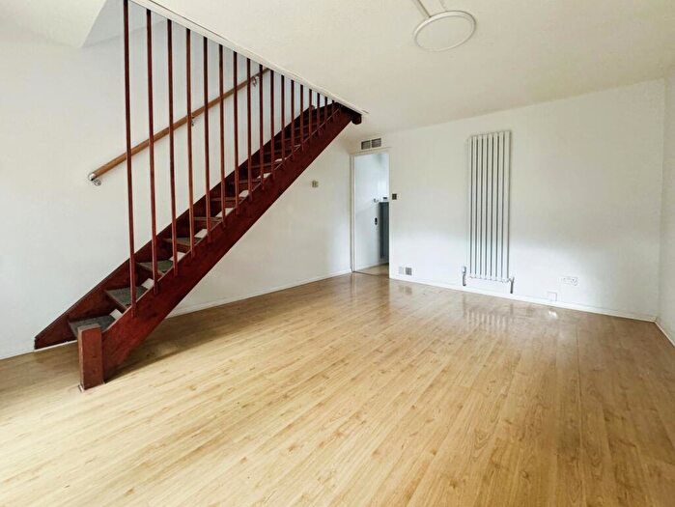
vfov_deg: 85.7
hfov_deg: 102.0
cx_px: 338
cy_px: 254
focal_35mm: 14
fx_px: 273
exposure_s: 1/60
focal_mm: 2.22
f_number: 2.2
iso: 400
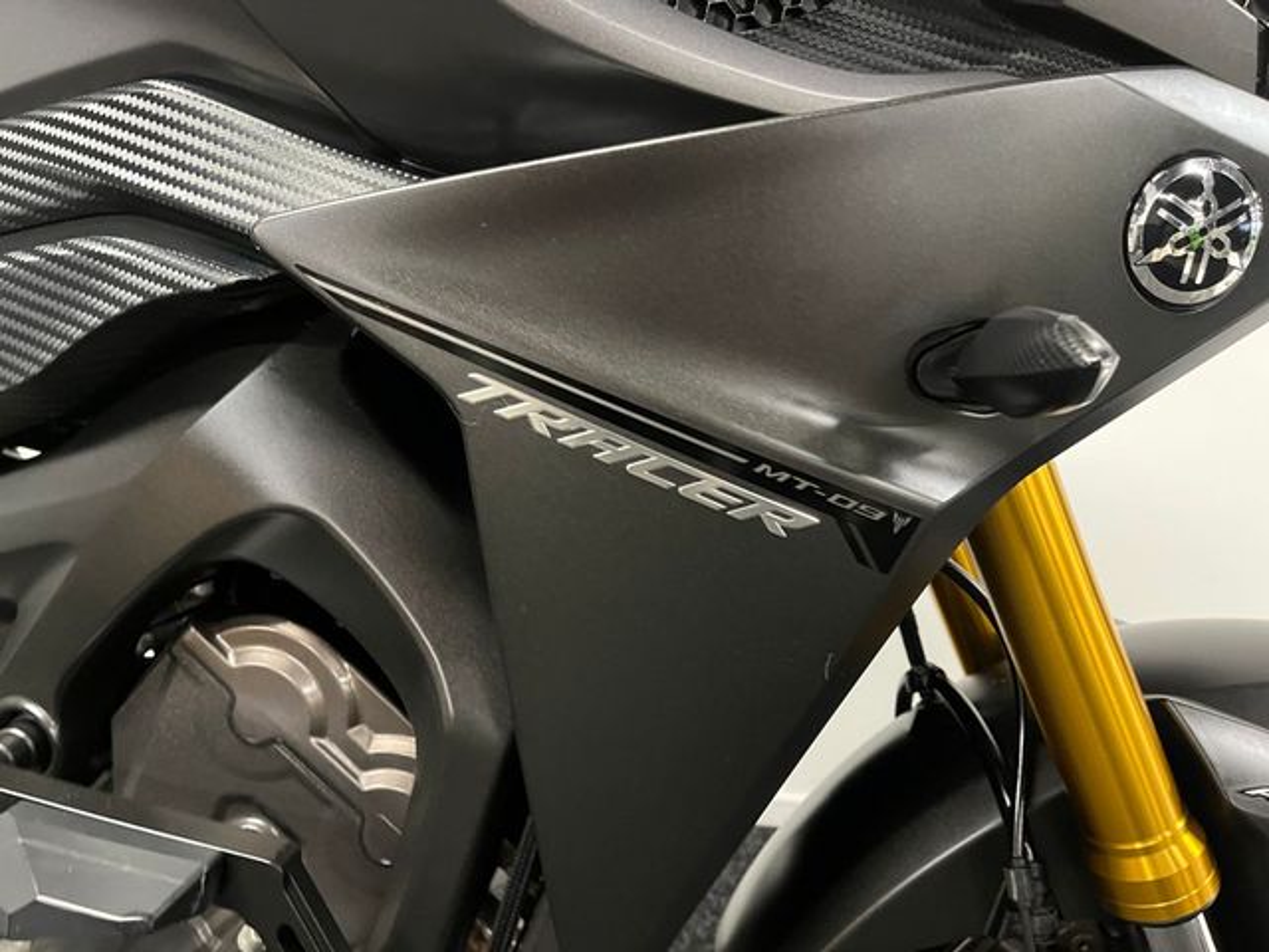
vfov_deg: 53.1
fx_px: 953
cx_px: 634
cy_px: 476
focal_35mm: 26
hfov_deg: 67.3
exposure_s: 1/25
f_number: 1.6
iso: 500
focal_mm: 5.1
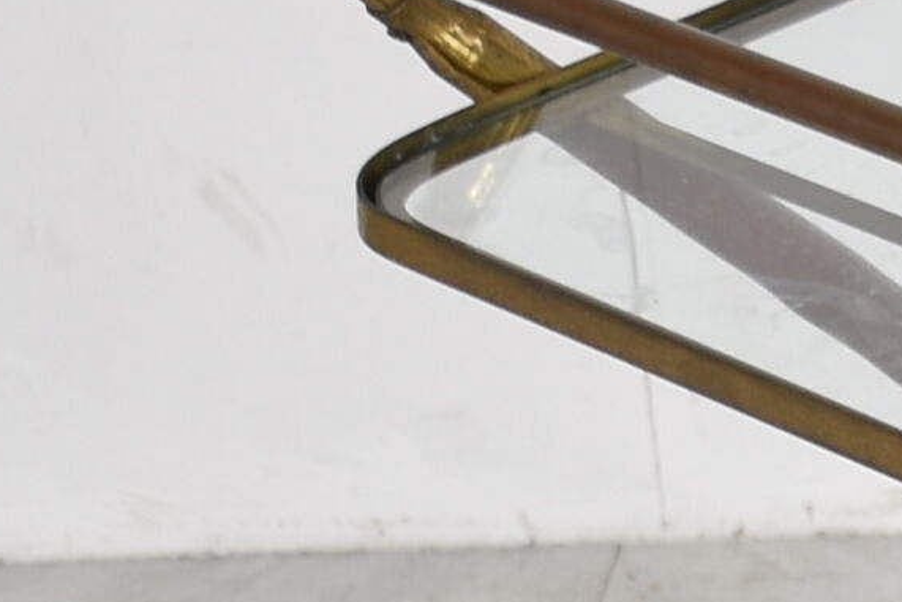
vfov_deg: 5.3
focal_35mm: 260
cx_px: 1330
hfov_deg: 7.8
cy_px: 758
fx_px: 6516
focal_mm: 22
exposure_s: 1/60
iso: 200
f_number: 3.5
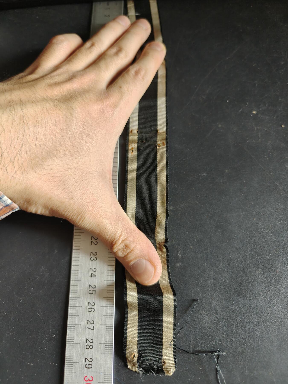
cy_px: 192
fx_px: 255
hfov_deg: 58.9
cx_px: 144
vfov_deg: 73.9
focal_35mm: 23
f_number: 1.6
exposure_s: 1/100
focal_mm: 6.06
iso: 500
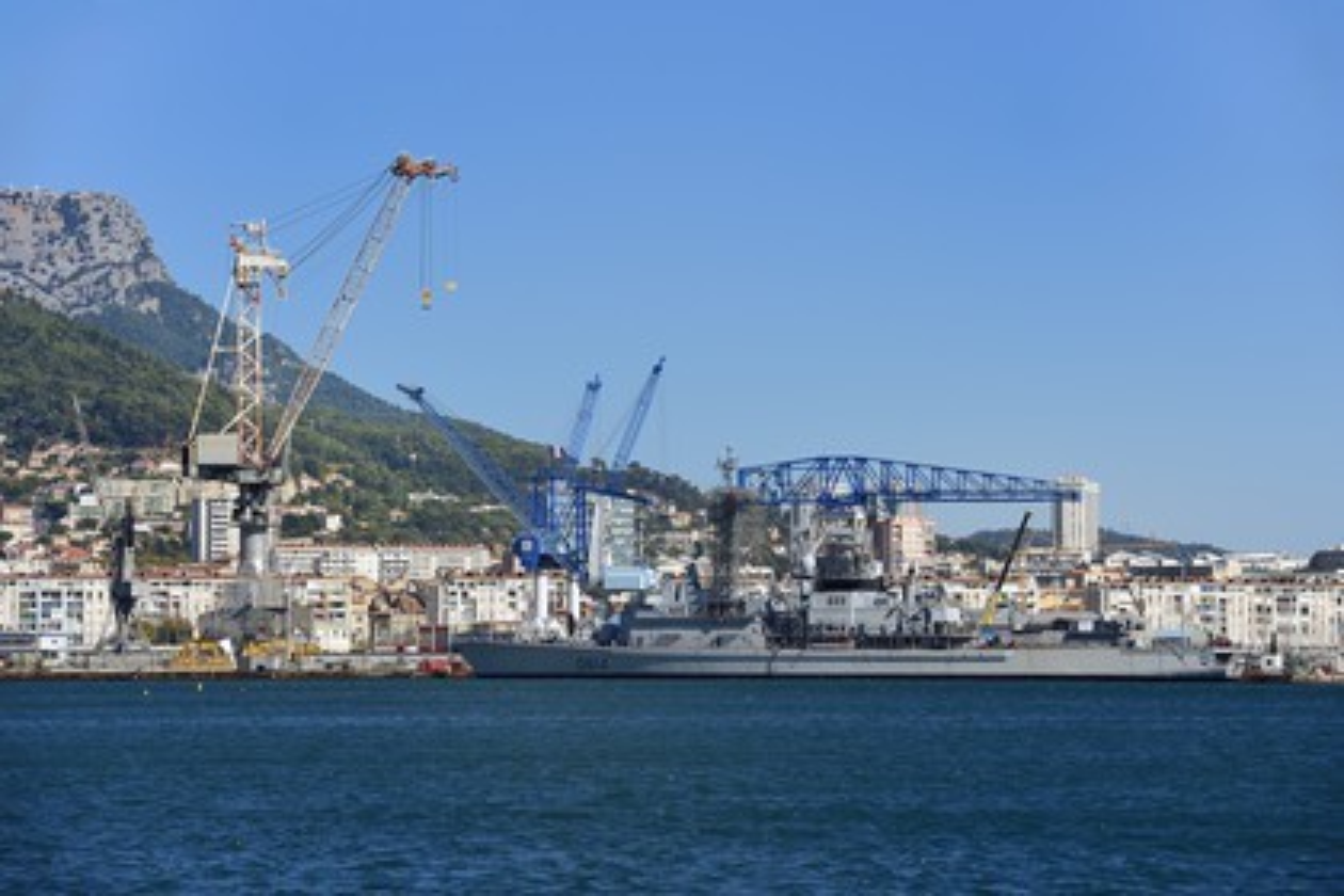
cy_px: 448
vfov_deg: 8.1
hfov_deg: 12.1
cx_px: 672
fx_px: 6346
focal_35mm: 170
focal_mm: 170
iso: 200
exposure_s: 1/500
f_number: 10
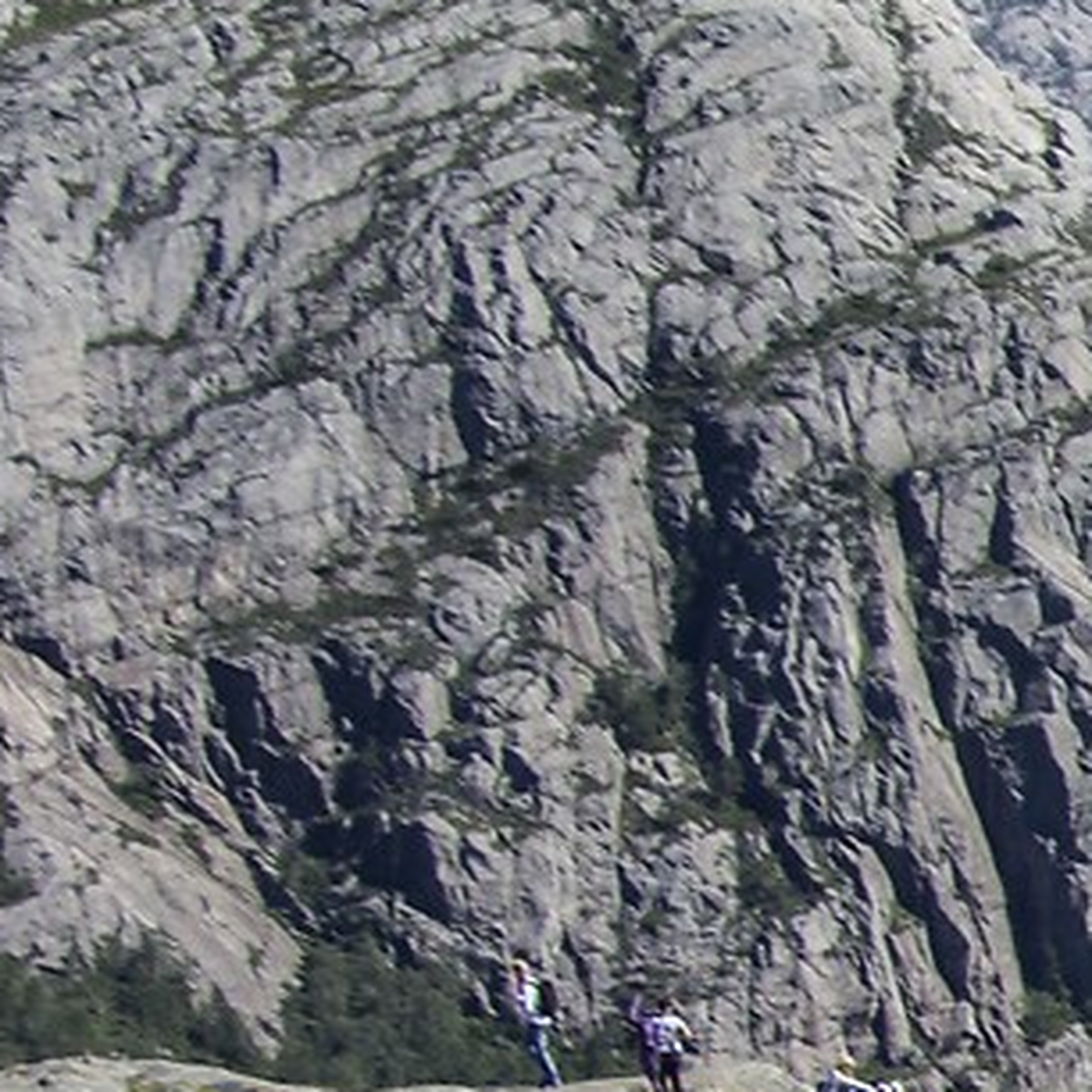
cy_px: 1367
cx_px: 3626
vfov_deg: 5.8
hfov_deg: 5.4
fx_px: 10707
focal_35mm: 300
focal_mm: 30
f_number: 8
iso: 100
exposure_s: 1/250
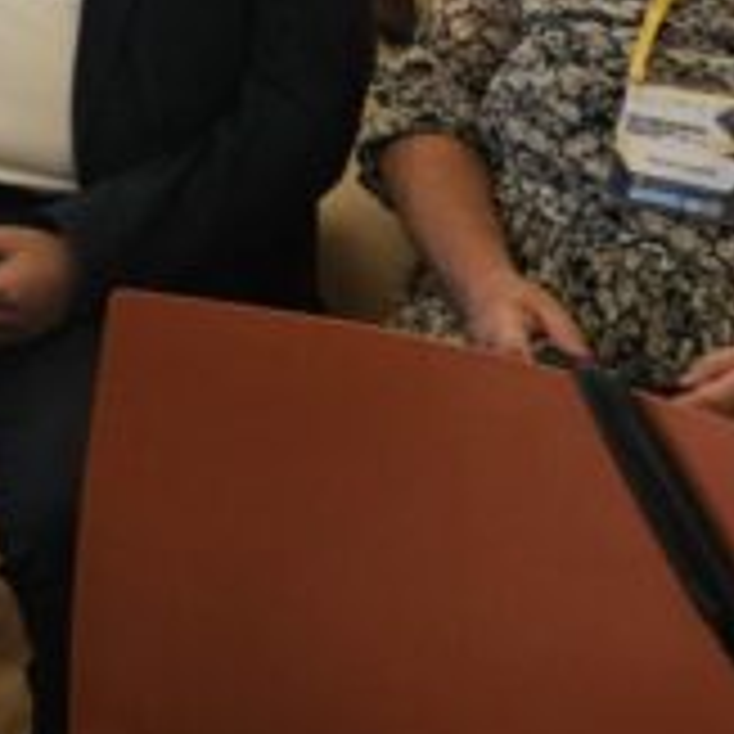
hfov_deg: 11.0
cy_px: -459
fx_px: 3071
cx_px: -1135
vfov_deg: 12.7
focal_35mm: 128
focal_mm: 5.4
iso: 125
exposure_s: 1/100
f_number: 1.8
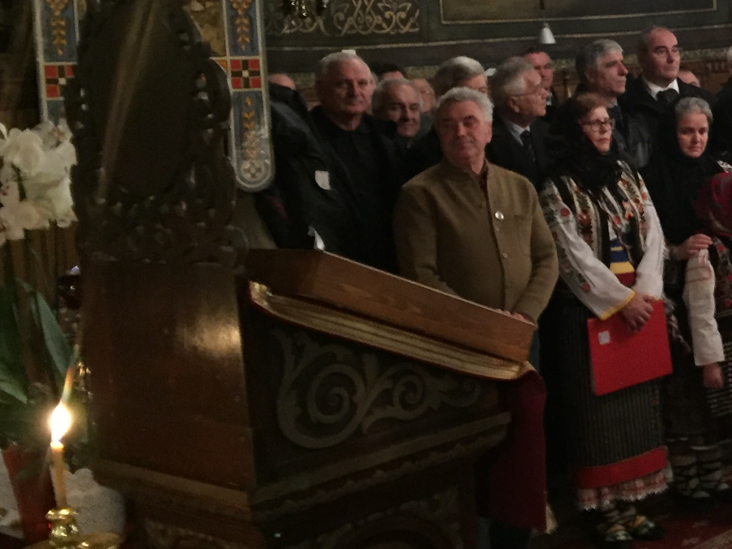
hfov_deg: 27.3
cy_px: 99
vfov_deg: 21.9
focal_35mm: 66
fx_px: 1396
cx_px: 768
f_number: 2.2
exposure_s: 1/17
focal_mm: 4.15
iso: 500
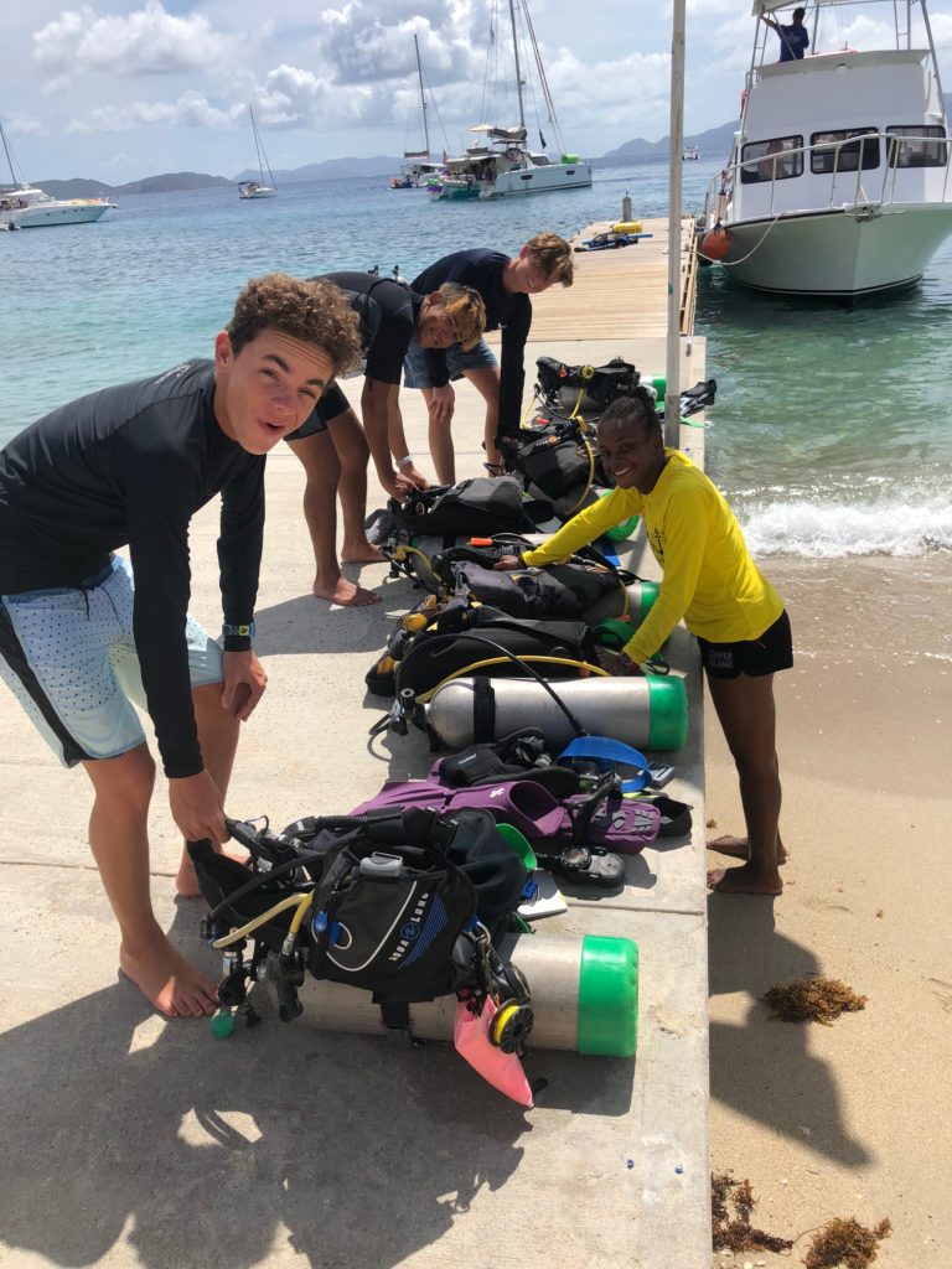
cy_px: 634
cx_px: 476
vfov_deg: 63.4
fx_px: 1027
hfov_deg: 49.7
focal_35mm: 28
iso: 20
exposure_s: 1/2857
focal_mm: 4
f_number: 1.8
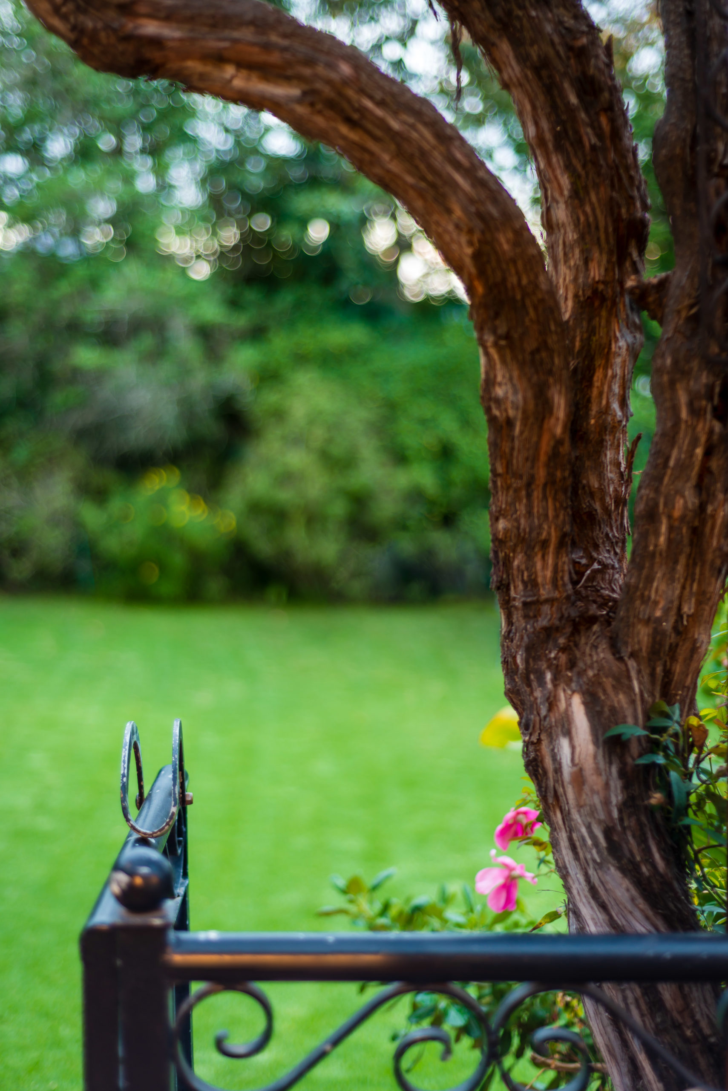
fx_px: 1515
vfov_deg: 39.6
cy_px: 546
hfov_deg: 27.0
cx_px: 364
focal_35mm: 50
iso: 100
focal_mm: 50
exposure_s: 1/5
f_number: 1.8
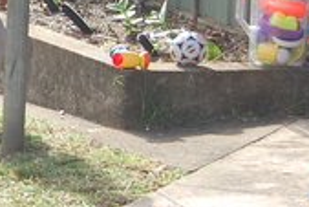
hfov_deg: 5.3
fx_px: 3273
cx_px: -285
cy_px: 25
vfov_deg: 3.6
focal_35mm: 381
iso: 200
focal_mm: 42
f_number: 7.1
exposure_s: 1/200
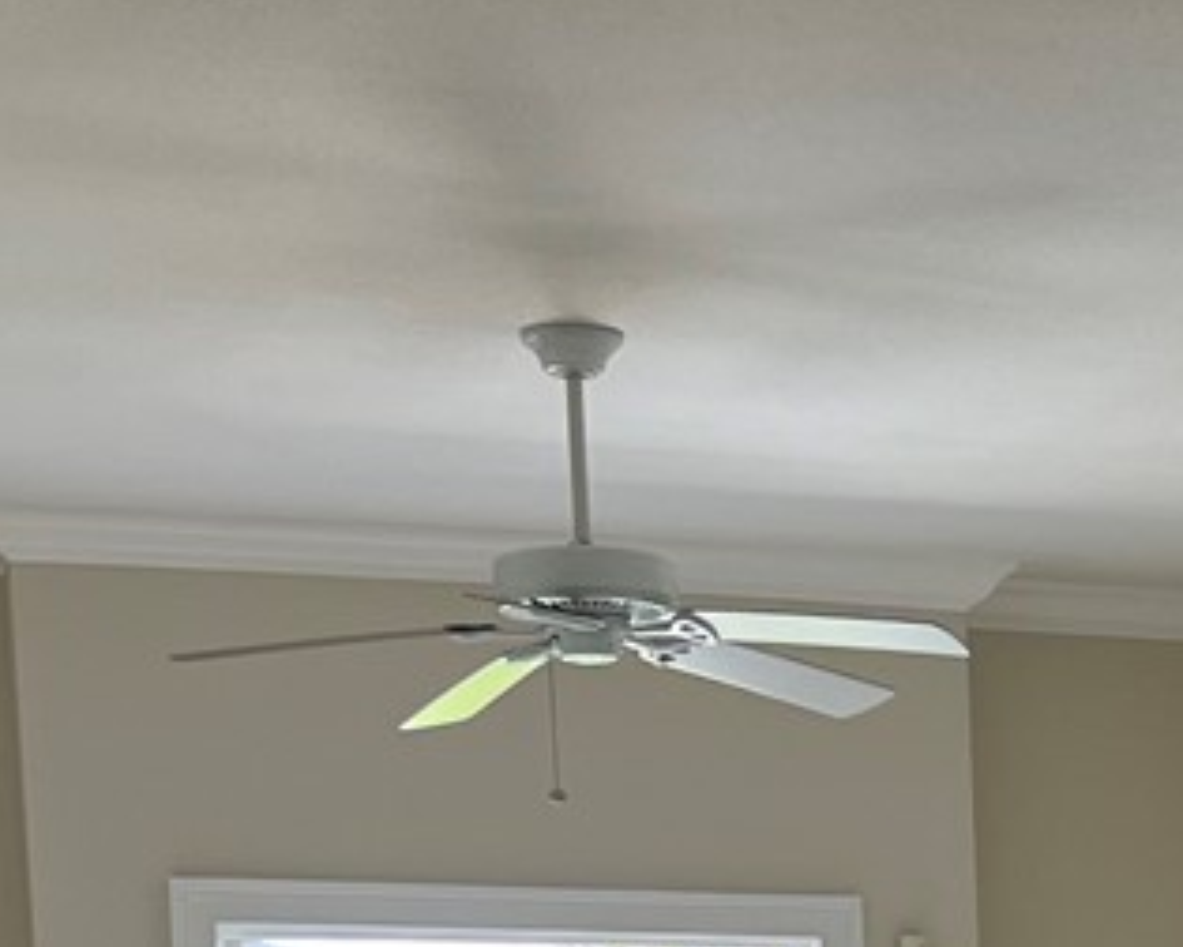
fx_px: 4517
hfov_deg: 14.1
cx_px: 1675
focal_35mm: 129
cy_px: 1932
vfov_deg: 10.9
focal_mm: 5.7
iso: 50
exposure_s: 1/120
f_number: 1.5
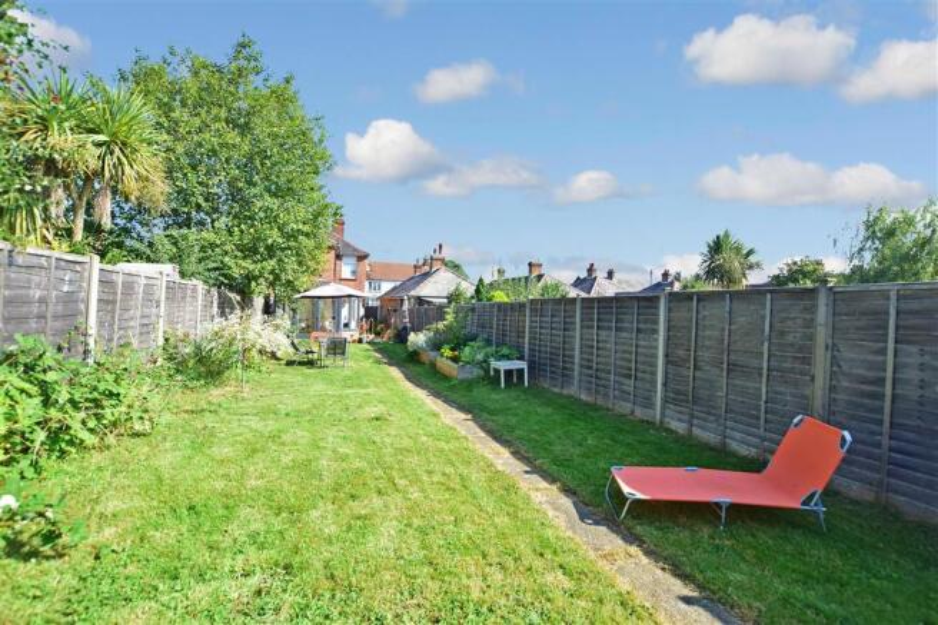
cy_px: 312
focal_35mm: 15
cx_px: 469
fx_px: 391
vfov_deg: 77.3
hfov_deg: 100.4
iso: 400
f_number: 7.1
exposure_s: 1/500
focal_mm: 10
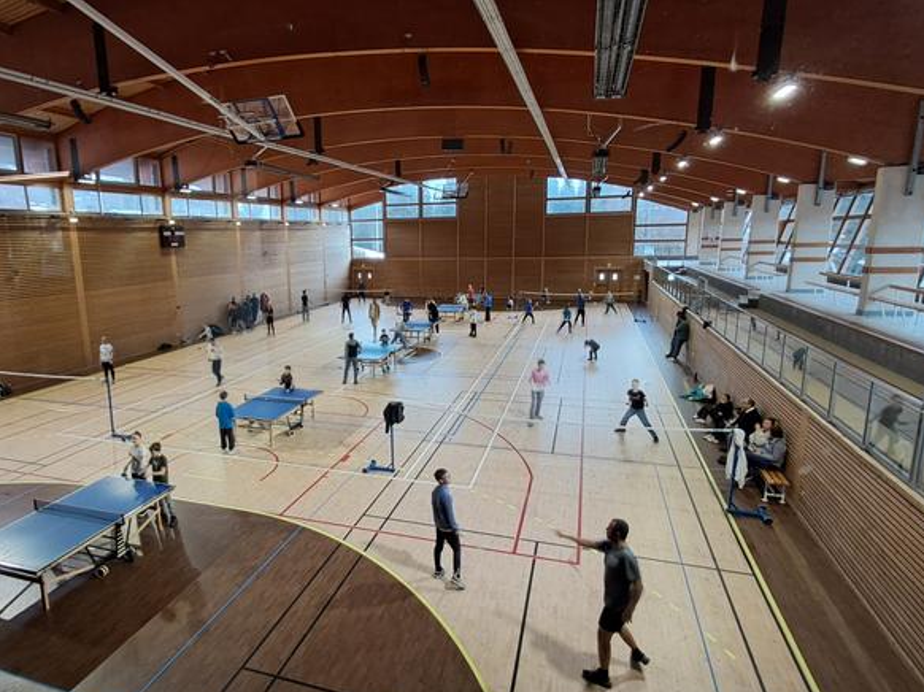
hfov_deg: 75.7
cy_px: 346
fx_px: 587
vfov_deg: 61.0
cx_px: 379
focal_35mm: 22
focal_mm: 1.64
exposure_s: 1/50
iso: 100
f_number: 2.2
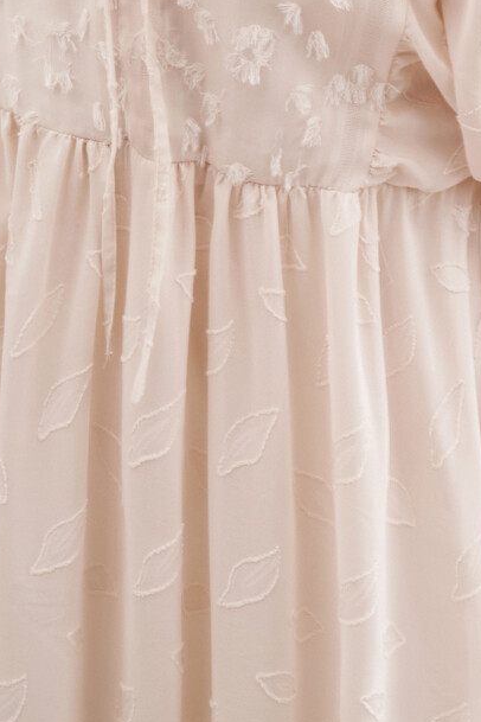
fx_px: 2545
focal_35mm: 127
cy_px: -304
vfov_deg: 15.1
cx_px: 294
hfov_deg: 10.8
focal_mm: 43
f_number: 11
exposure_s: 1/160
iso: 400
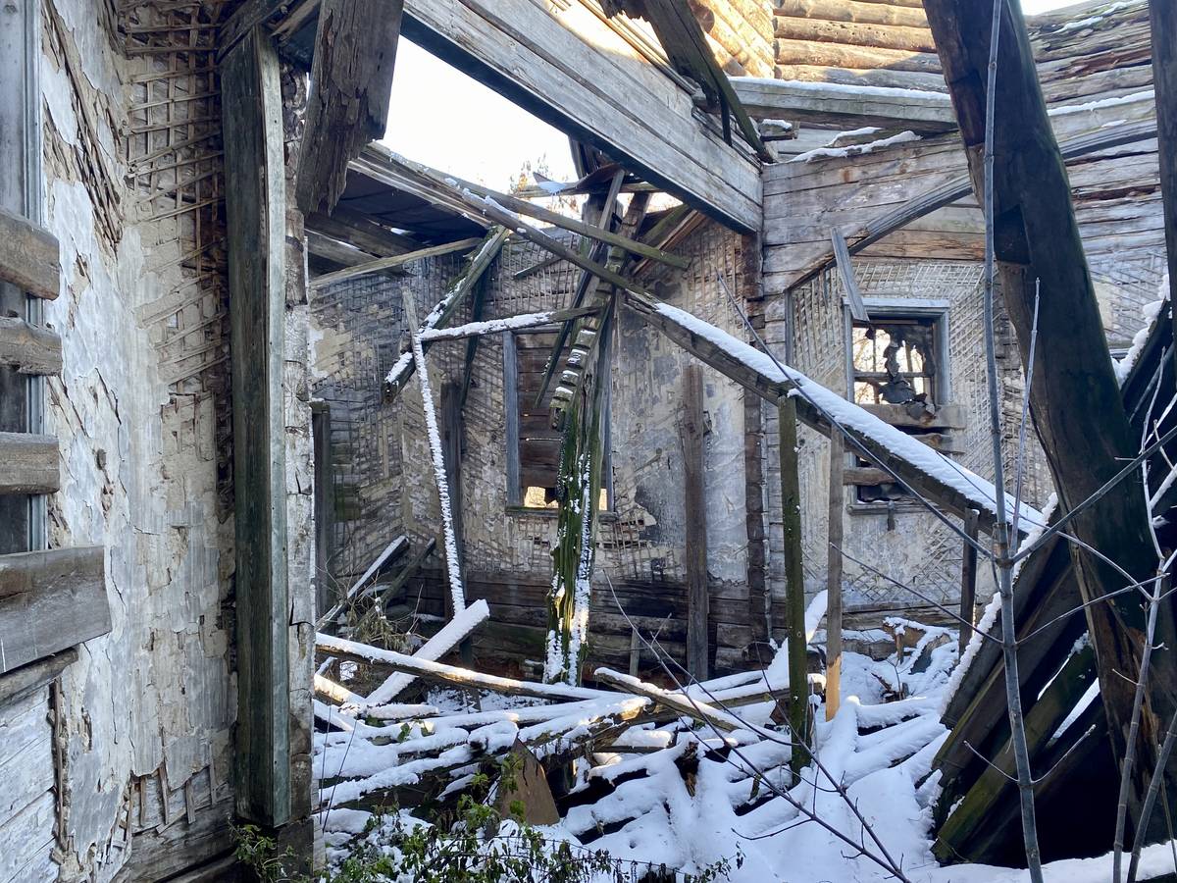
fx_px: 884
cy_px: 442
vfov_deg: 53.1
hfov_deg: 67.3
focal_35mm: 26
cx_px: 588
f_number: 1.8
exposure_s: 1/121
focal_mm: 4.25
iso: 50
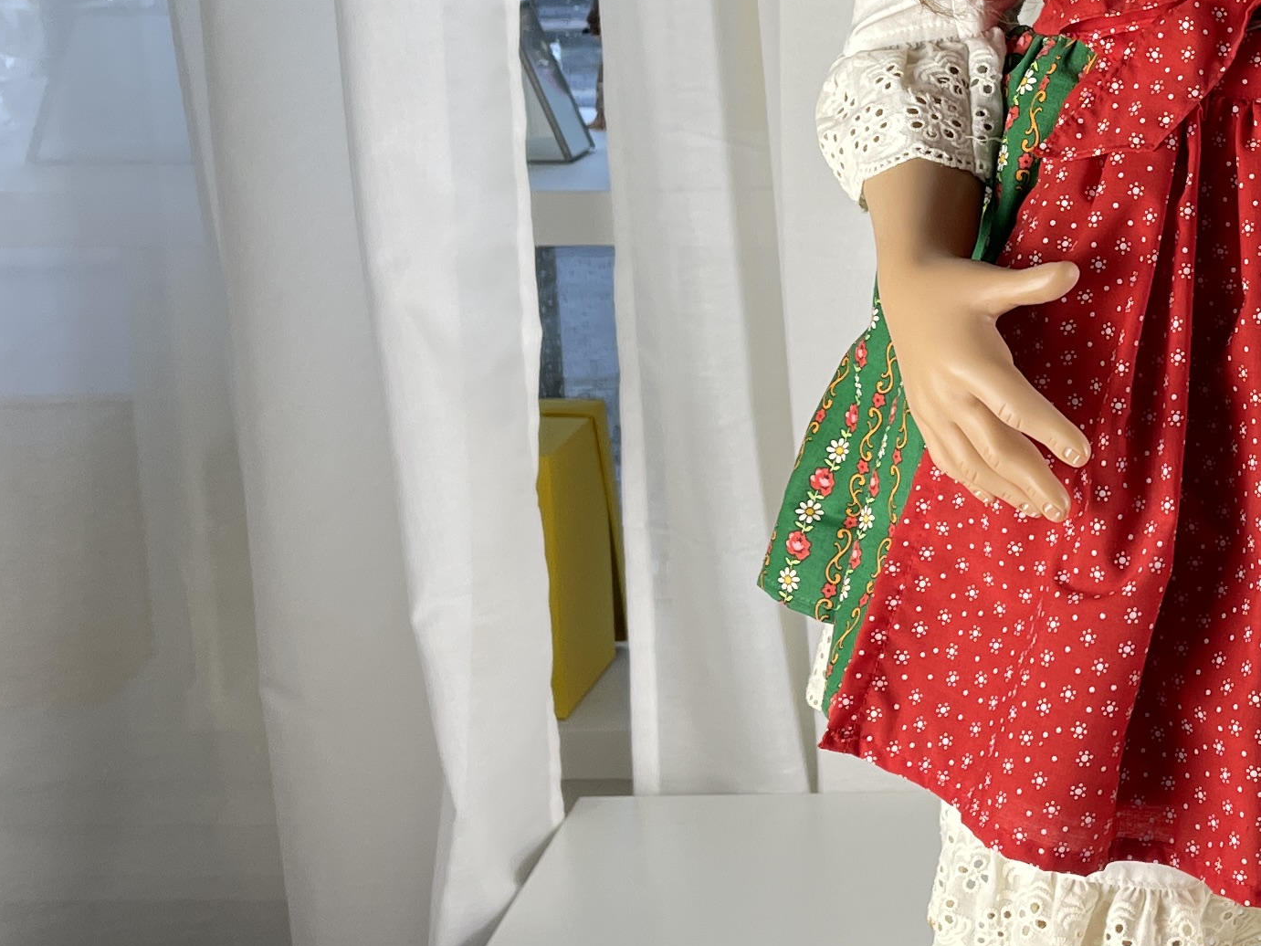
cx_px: 1306
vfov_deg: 20.1
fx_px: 2659
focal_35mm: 73
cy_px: 300
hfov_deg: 25.2
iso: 50
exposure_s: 1/100
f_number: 1.6
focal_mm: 5.1
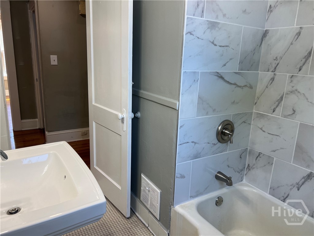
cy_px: 118
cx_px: 157
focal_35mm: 26
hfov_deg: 67.3
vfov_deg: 53.1
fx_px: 236
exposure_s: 1/120
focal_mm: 5.7
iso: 50
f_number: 1.5
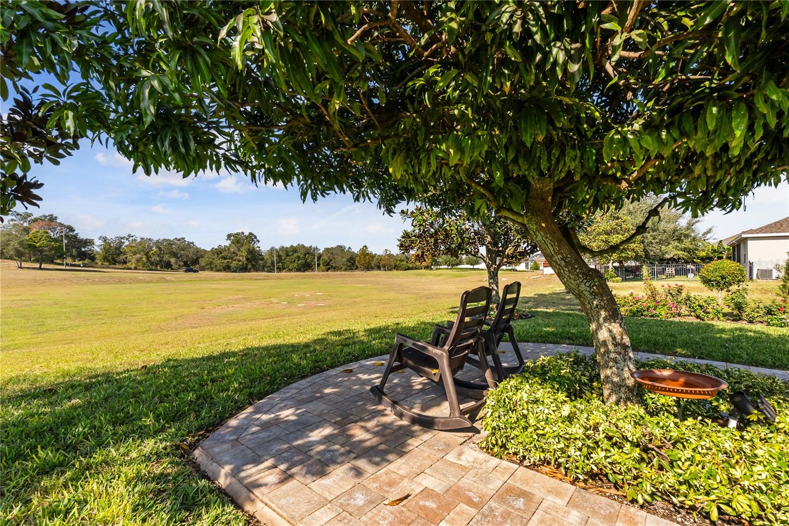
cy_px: 263
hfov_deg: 95.0
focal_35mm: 16
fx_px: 362
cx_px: 394
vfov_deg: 72.1
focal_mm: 16.5
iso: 800
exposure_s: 1/1600
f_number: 7.1
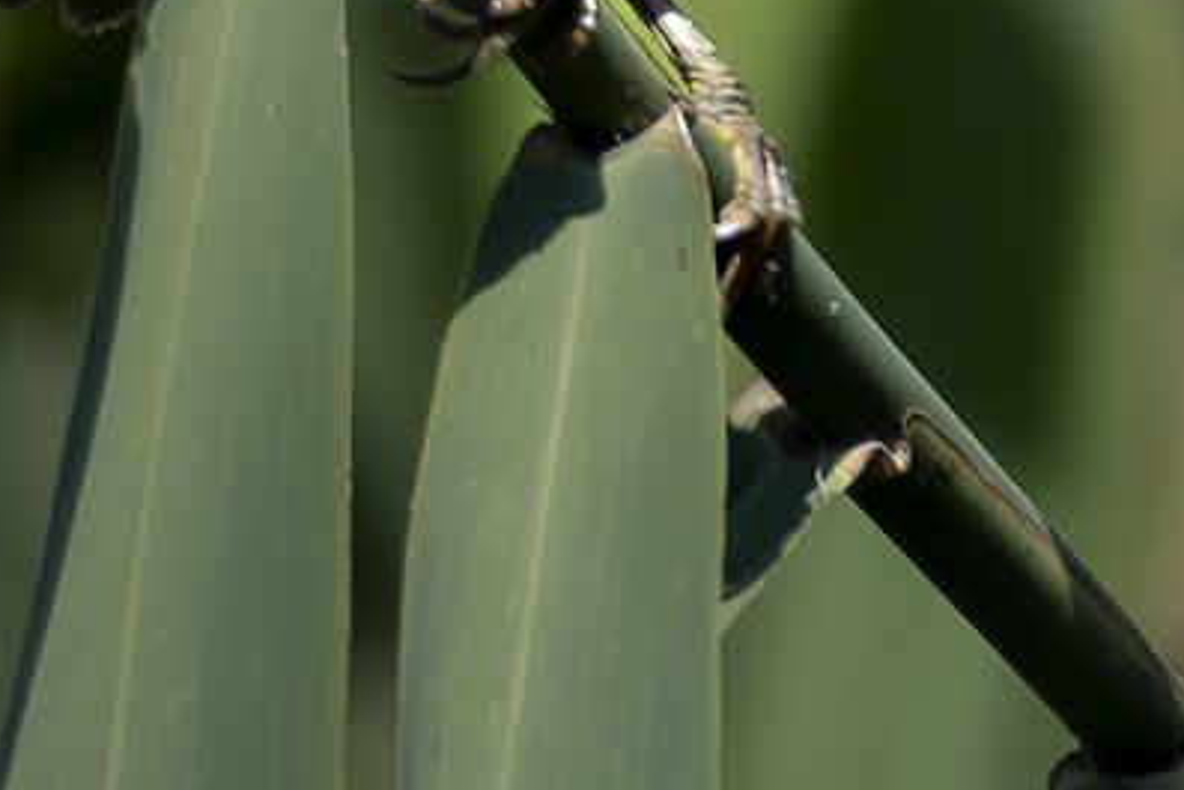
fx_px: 166864
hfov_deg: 0.4
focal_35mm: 5072
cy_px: -516
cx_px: 2004
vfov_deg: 0.3
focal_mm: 560
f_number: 8
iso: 1000
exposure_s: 1/2000
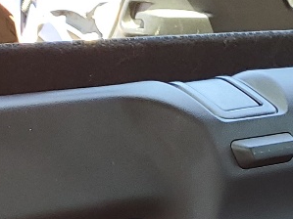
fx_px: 1176
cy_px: 470
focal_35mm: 139
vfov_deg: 9.8
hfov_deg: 13.6
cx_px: 387
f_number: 1.5
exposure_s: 1/120
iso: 54
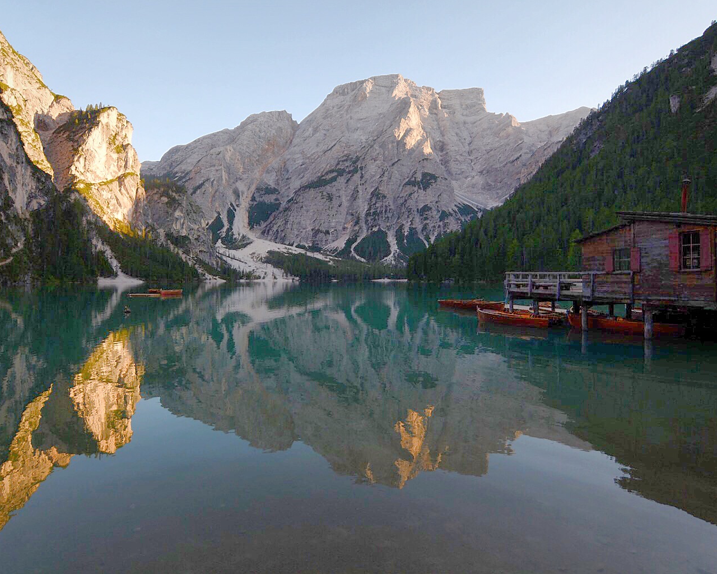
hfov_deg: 81.5
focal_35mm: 20
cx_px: 352
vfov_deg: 69.1
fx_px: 416
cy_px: 272
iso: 200
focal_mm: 11
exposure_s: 1/320
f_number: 5.6
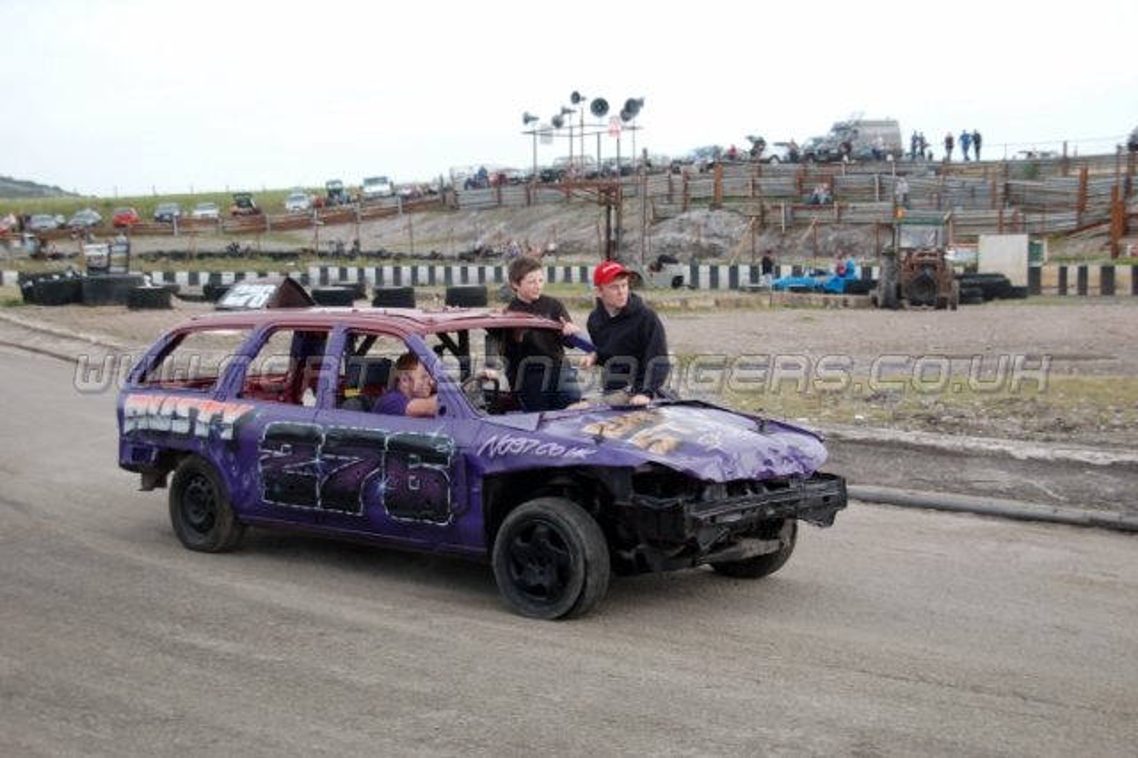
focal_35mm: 51
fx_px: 1611
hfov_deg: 38.9
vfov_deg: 26.5
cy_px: 379
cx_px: 569
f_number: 4.5
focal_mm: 34
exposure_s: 1/500
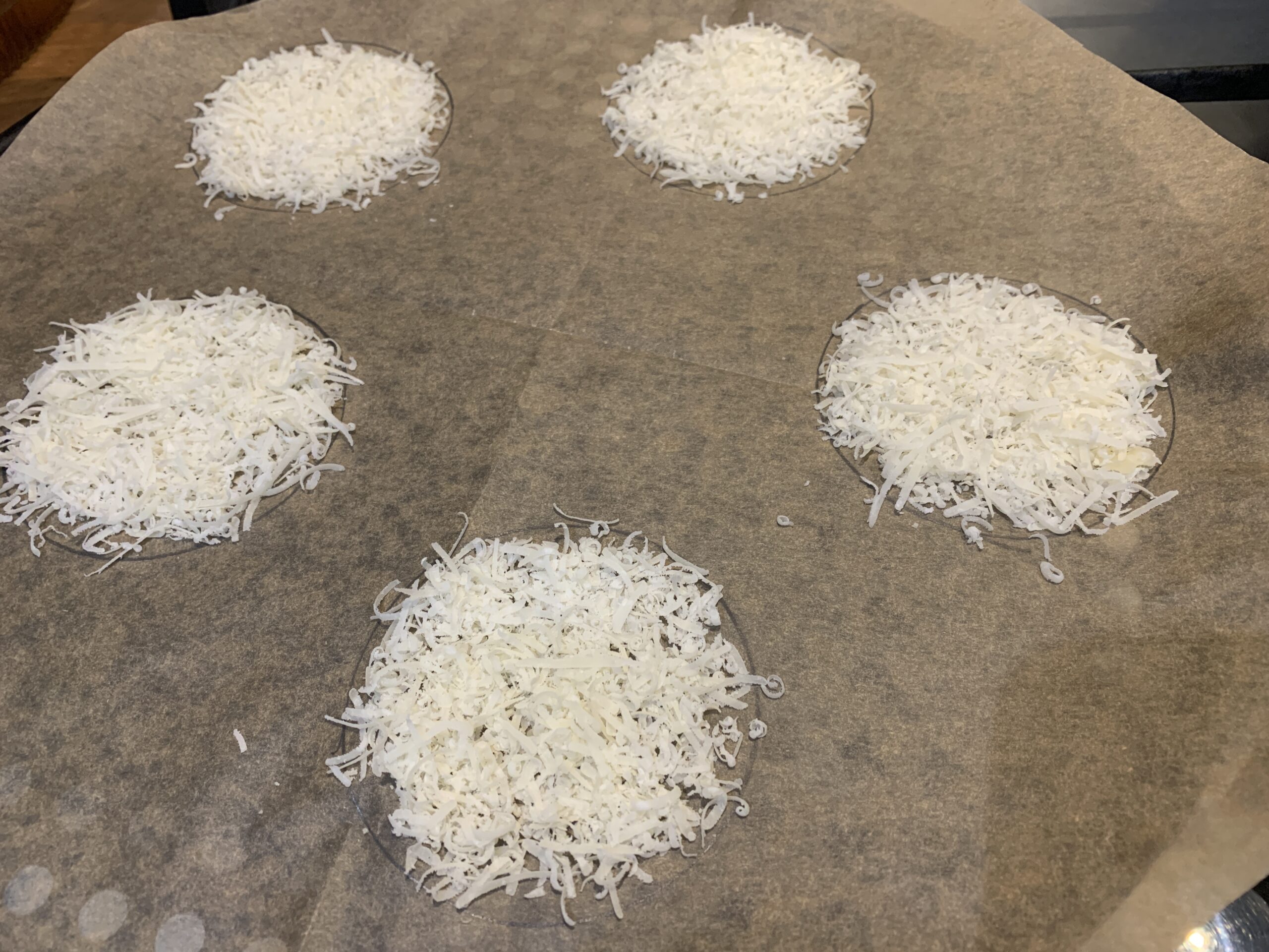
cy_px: 476
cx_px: 634
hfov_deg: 67.3
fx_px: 953
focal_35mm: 26
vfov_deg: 53.1
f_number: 1.8
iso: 125
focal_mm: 4.25
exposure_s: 1/50
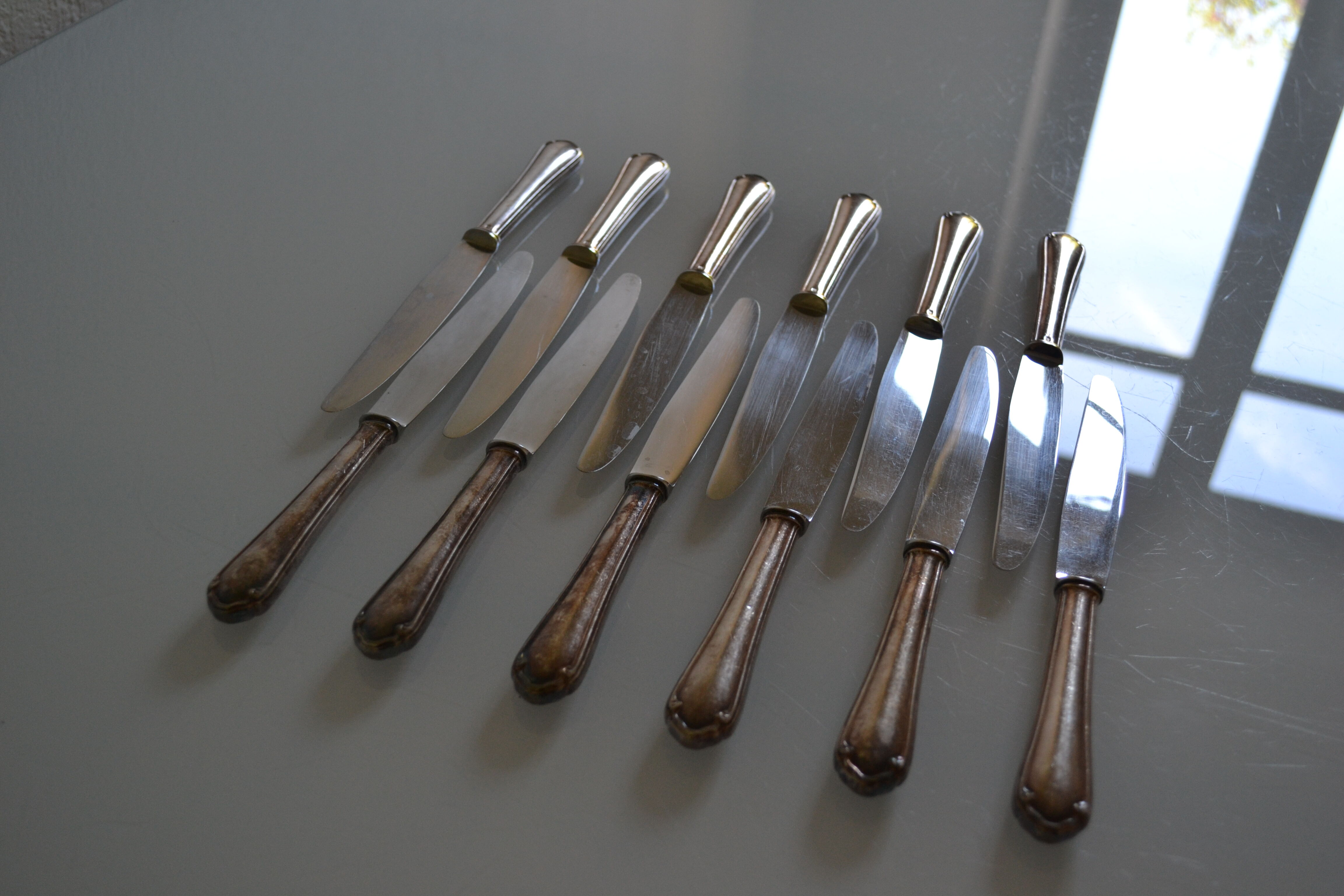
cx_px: 672
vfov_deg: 34.2
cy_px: 448
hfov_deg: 49.6
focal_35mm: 39
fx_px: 1456
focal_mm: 26
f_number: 4.5
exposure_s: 1/80
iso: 400
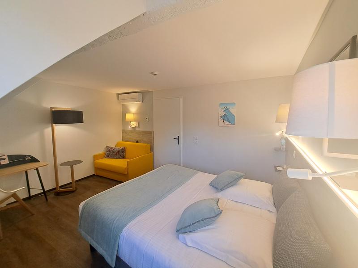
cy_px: 134
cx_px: 179
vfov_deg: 89.9
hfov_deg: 106.2
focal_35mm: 13
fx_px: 134
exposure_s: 1/50
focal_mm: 1.74
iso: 80
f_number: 2.2
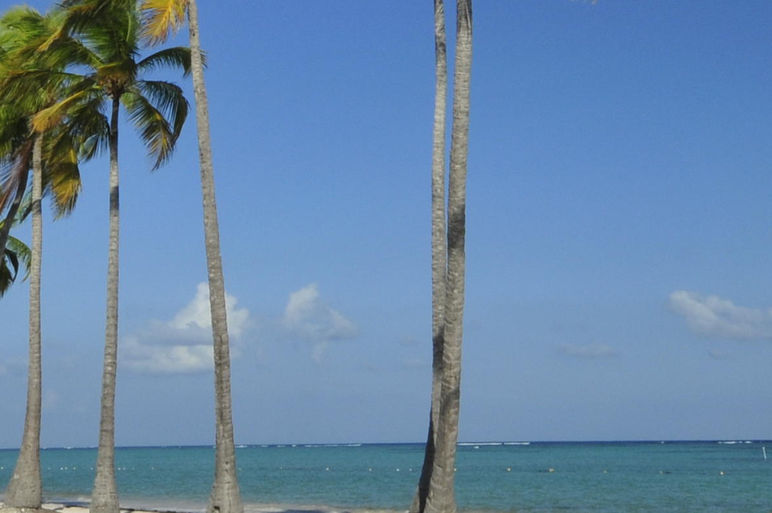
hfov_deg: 30.9
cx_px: 305
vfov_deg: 20.1
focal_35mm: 65
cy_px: -34
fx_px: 1393
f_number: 18
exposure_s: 1/60
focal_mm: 12
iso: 200
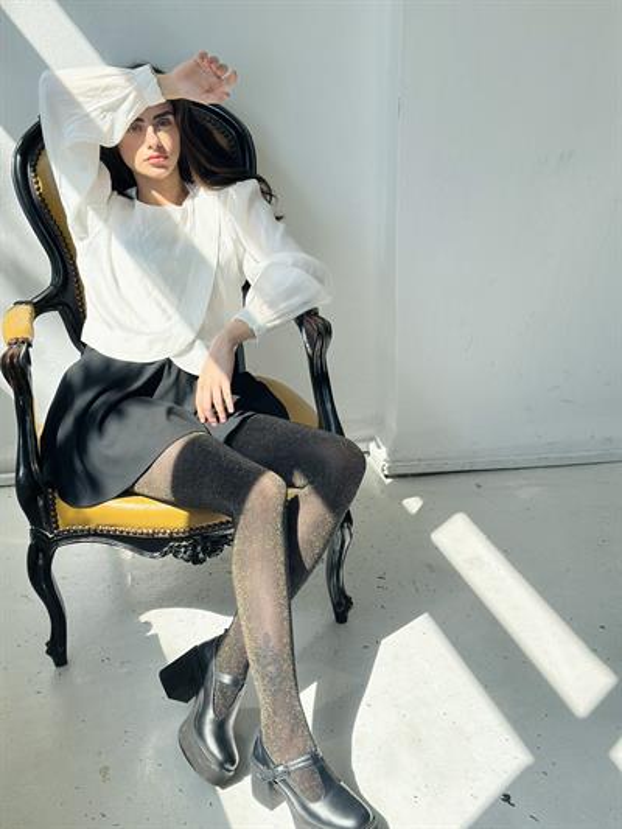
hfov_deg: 30.3
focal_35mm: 48
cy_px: 414
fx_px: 1150
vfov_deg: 39.6
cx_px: 311
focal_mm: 6.86
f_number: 1.78
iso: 100
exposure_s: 1/2358
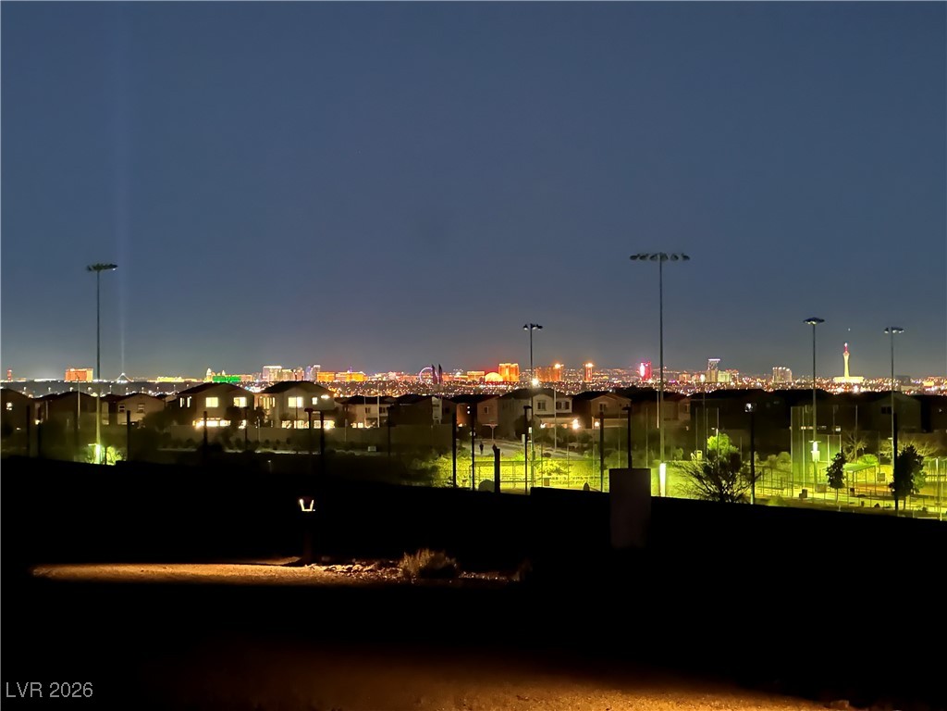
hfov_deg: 25.3
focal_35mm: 77
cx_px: 474
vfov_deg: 19.1
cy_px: 356
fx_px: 2107
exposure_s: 1/4
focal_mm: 9
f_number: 2.8
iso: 2000
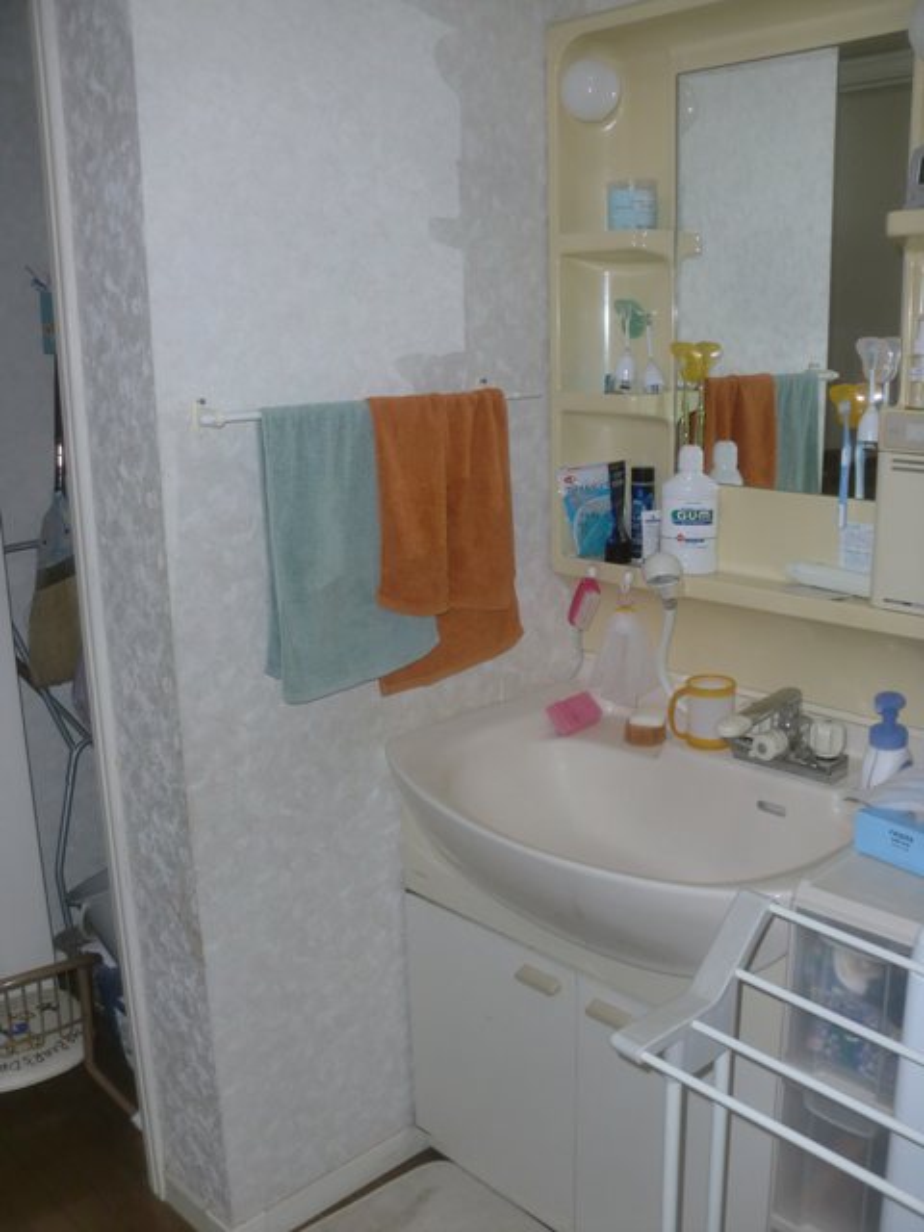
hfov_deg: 40.7
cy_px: 616
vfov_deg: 52.6
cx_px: 462
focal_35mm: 35
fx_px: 1246
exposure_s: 1/60
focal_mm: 6.3
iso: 125
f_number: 3.1
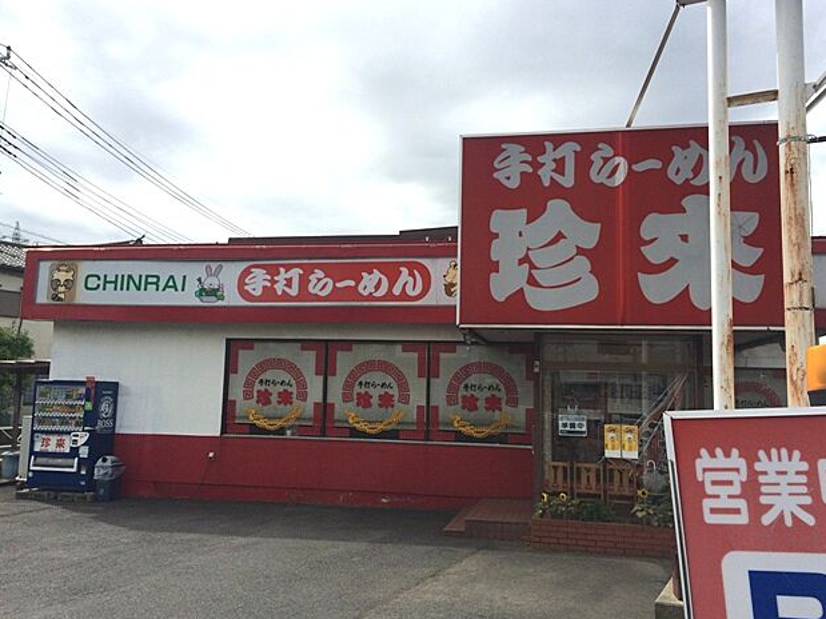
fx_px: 716
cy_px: 301
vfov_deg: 46.8
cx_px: 424
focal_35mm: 30
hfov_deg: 60.0
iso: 32
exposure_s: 1/2564
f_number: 2.2
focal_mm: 4.15
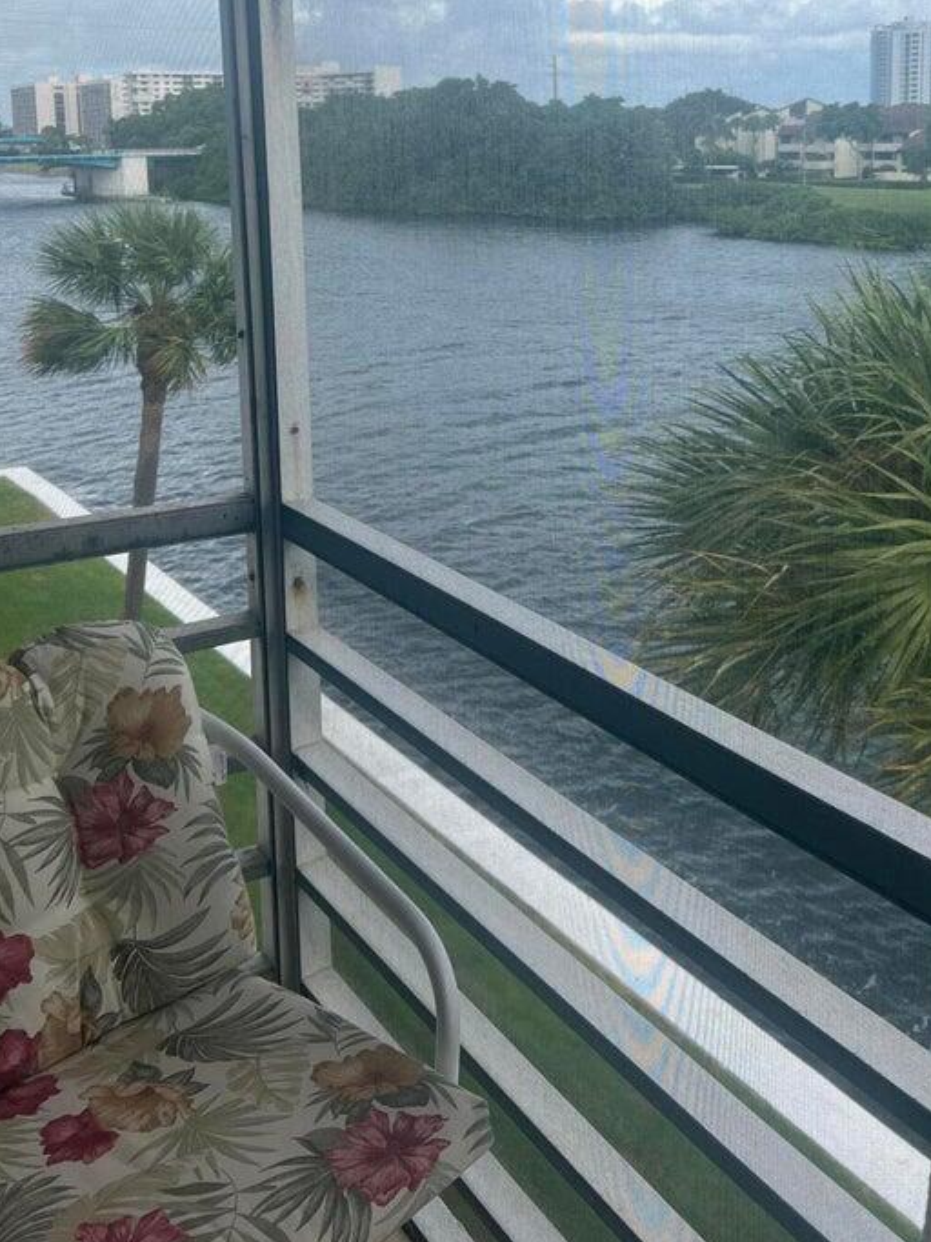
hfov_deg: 36.8
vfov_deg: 46.2
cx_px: 516
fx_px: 1399
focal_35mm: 39
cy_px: 316
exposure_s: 1/1838
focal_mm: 5.7
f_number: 1.5
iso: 50
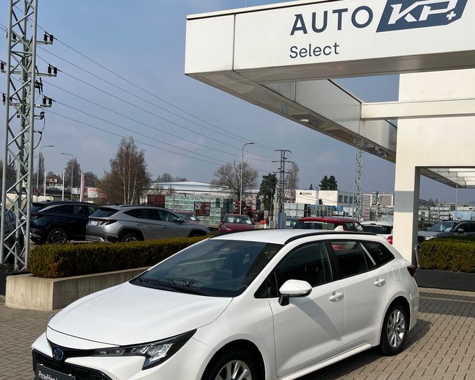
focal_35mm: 38
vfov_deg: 39.1
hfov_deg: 47.7
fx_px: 534
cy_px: 211
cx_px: 286
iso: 50
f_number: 1.6
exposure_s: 1/7353
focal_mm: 5.1
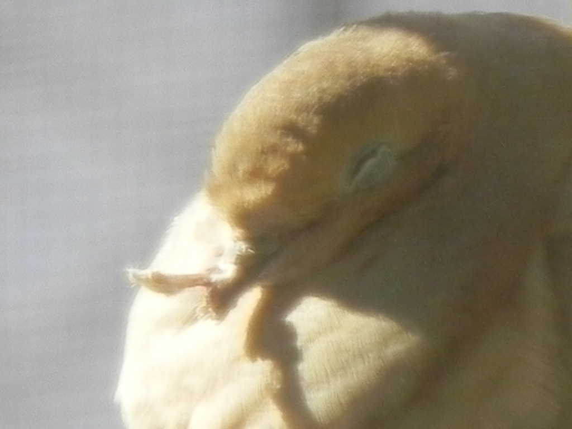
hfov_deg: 5.3
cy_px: 214
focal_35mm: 377
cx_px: 286
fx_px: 6230
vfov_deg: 3.9
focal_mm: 67.2
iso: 160
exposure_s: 1/171
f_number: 5
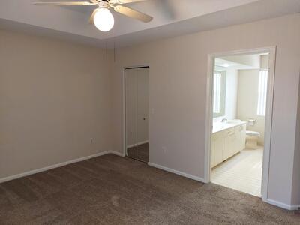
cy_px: 112
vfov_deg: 56.8
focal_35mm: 24
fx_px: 208
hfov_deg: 71.6
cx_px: 150
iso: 320
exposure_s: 1/120
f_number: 1.8
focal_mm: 5.23
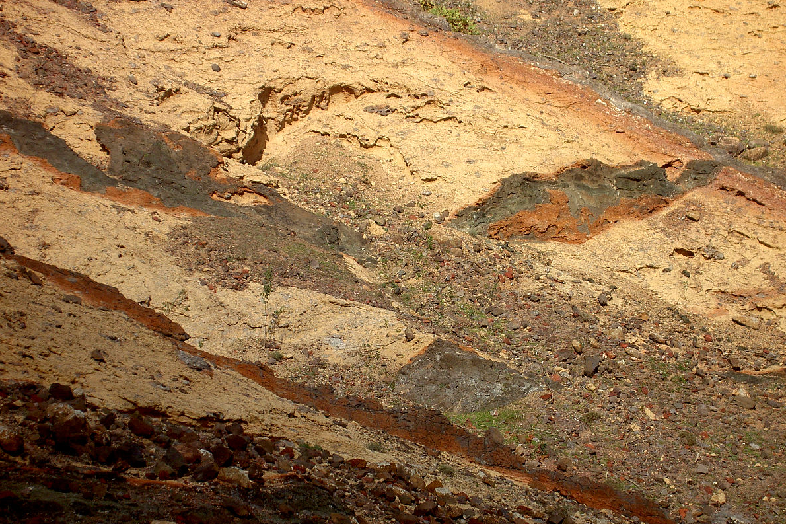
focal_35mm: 107
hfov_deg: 19.1
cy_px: 268
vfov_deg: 12.8
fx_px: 2336
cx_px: 392
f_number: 4.9
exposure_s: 1/400
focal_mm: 16.8
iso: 50
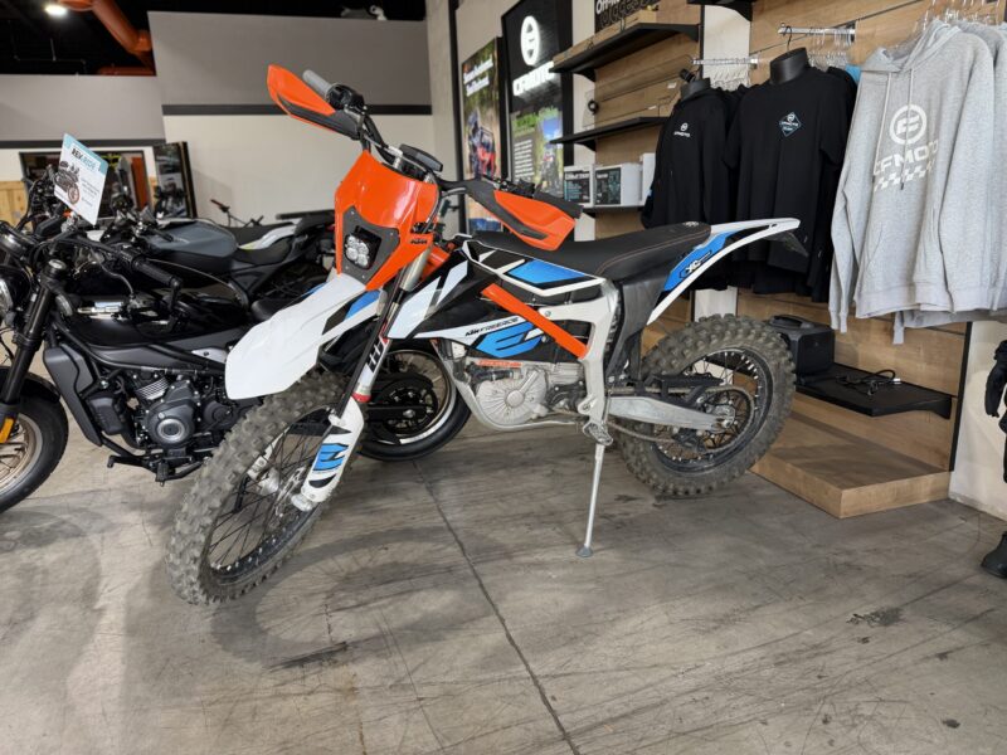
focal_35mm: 24
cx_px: 504
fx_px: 698
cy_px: 378
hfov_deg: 71.6
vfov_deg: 56.8
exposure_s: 1/121
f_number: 1.78
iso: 125
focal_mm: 6.76
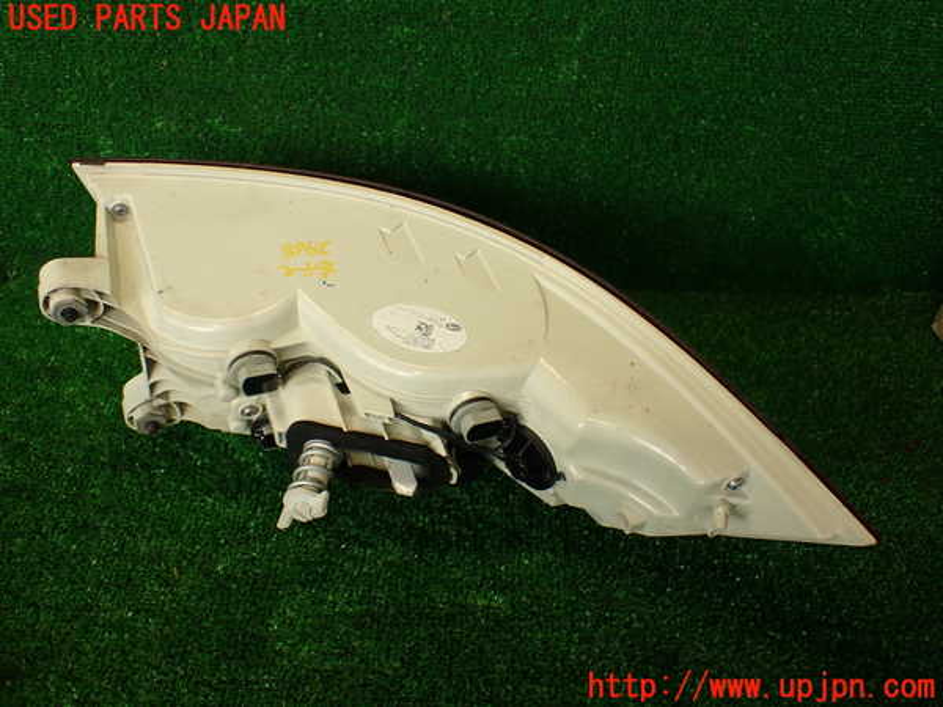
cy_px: 354
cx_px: 472
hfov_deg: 56.8
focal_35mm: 32
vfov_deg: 44.2
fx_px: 872
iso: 125
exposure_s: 1/60
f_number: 2.4
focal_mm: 5.79
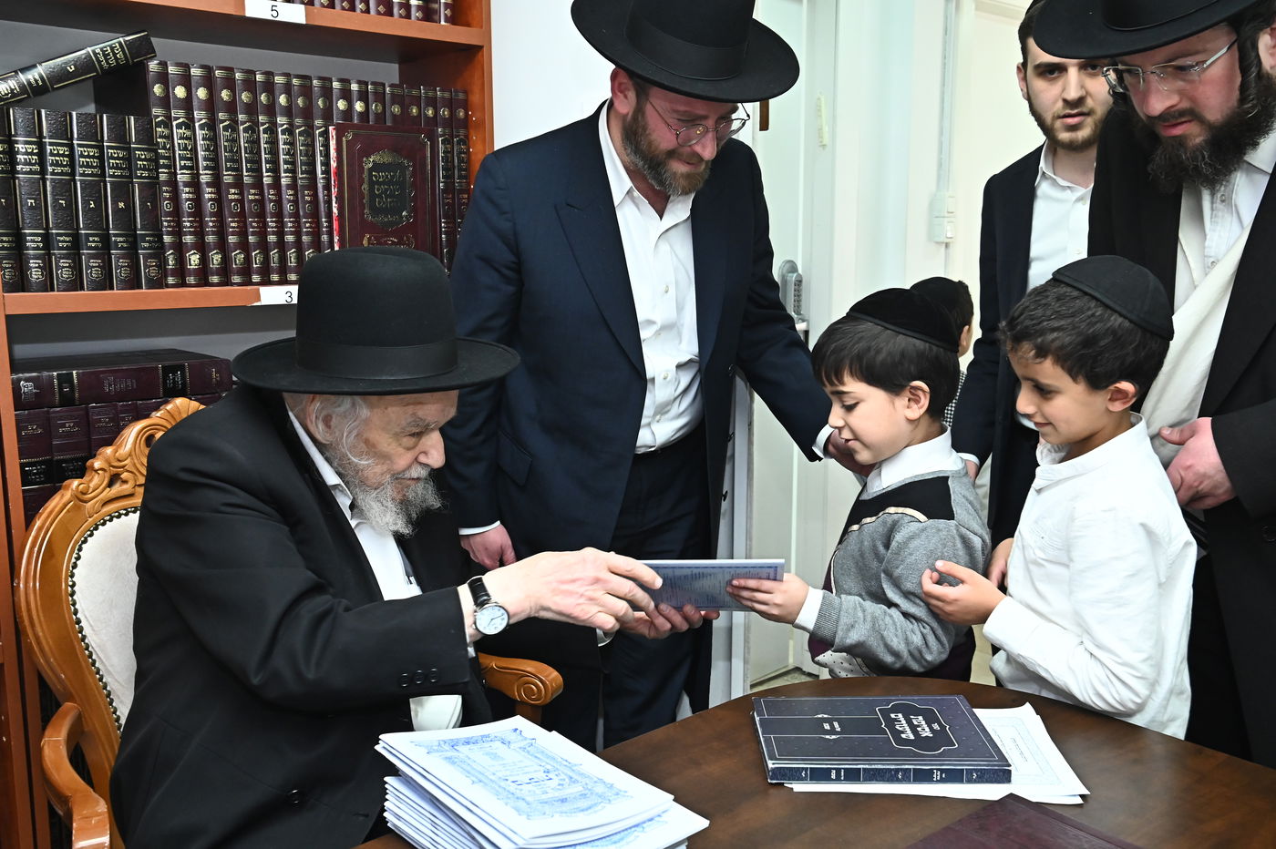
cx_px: 638
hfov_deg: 55.8
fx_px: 1204
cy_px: 424
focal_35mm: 34
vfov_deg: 38.8
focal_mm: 34
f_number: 8
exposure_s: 1/200
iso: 4000
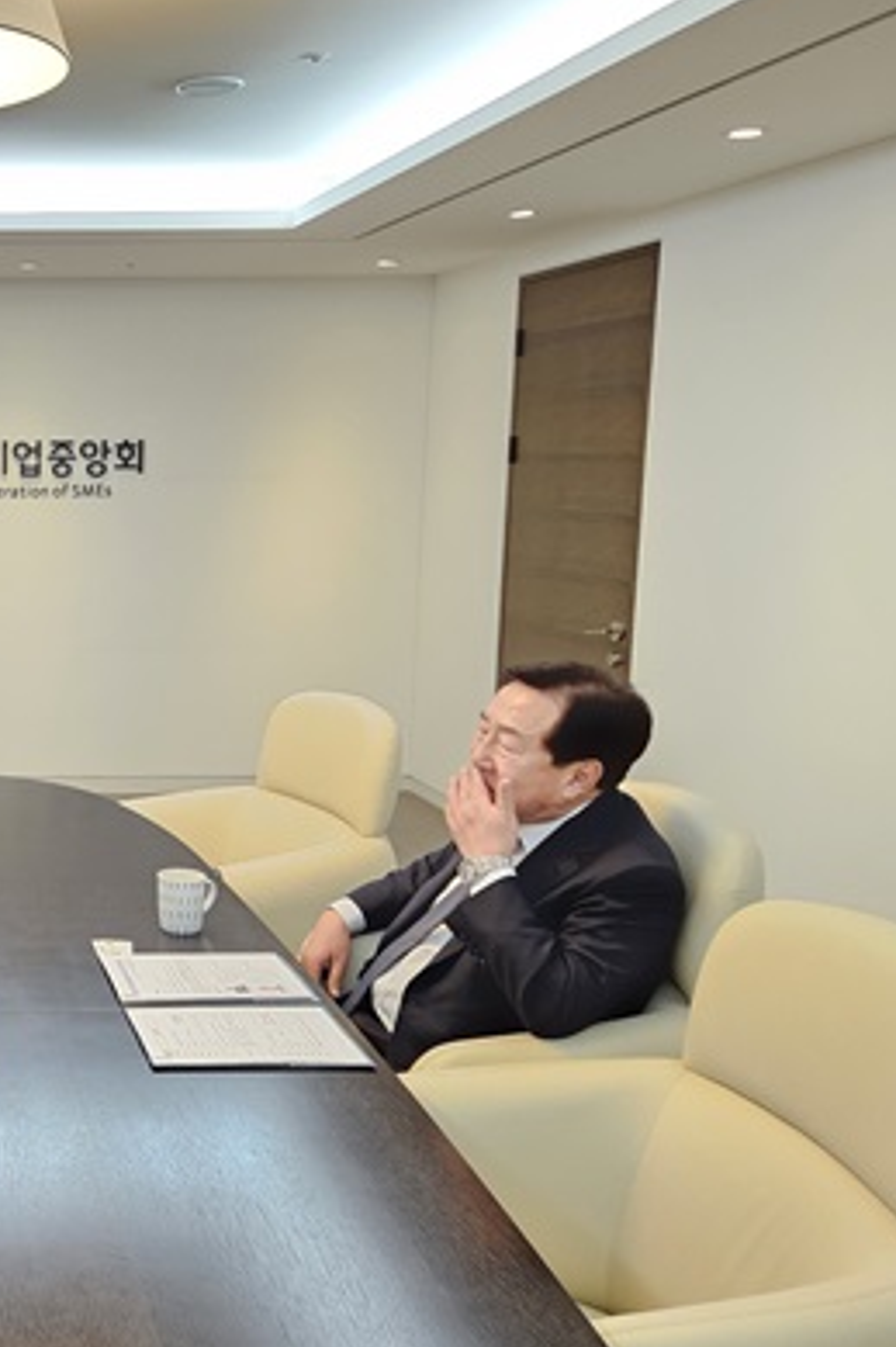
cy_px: 646
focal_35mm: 40
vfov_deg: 48.5
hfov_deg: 29.6
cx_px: -121
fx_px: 1495
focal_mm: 5.4
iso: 400
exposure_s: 1/120
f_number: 1.8
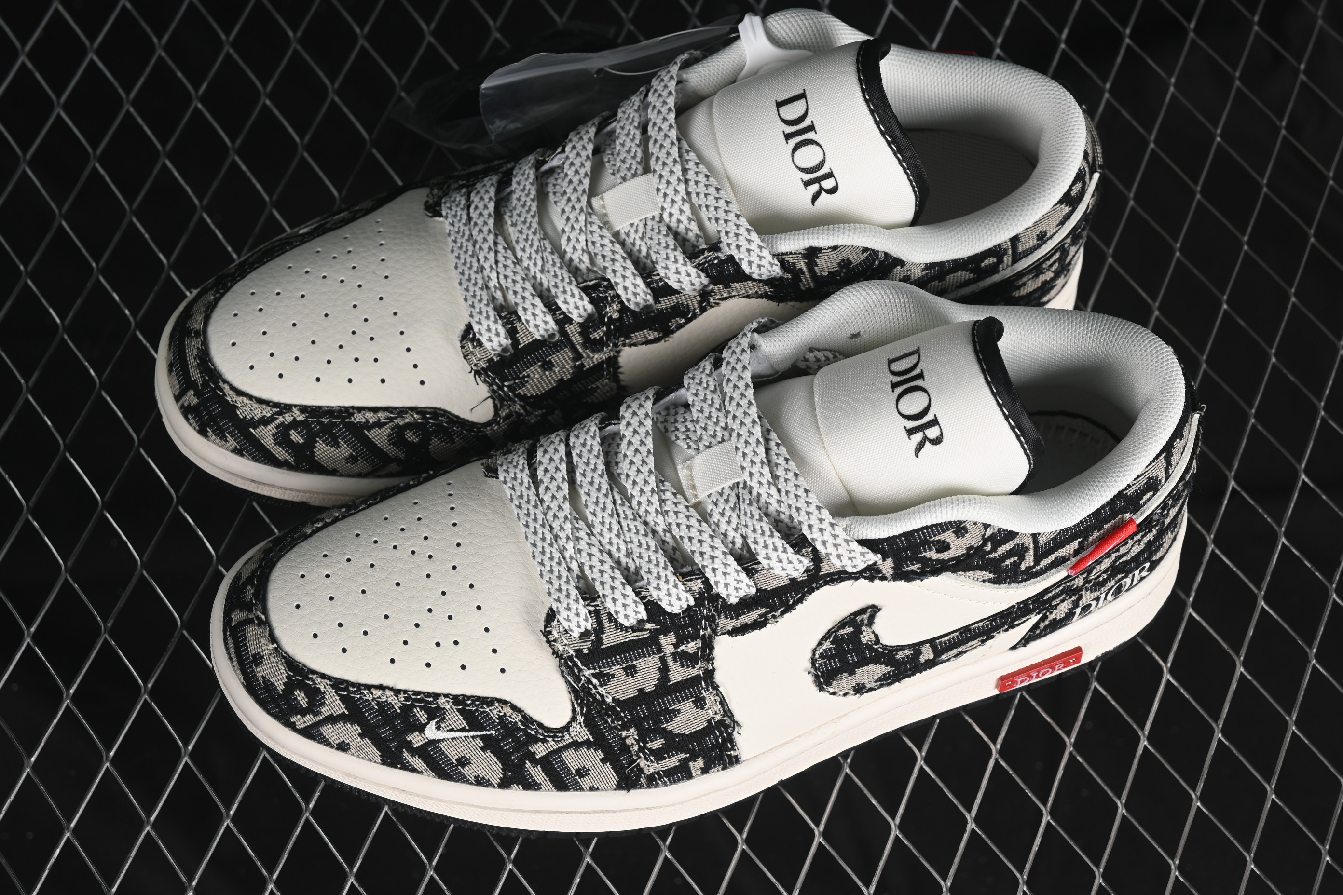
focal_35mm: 75
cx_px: 672
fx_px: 2798
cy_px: 448
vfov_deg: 18.2
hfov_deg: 27.0
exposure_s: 1/60
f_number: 7.1
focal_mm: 50
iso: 160
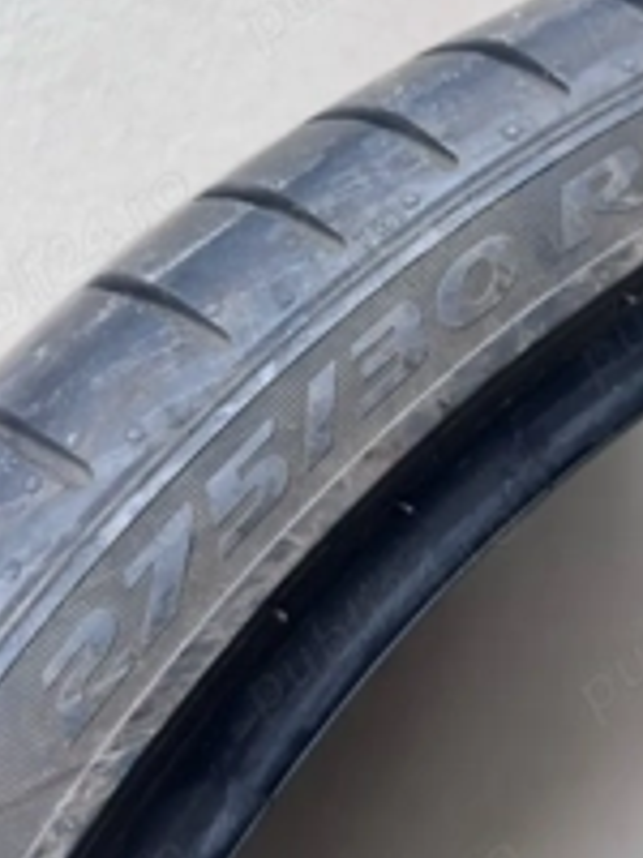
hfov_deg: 29.9
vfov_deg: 39.4
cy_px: 326
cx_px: 467
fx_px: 1189
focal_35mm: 48
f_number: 1.78
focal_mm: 6.86
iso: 125
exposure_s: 1/121
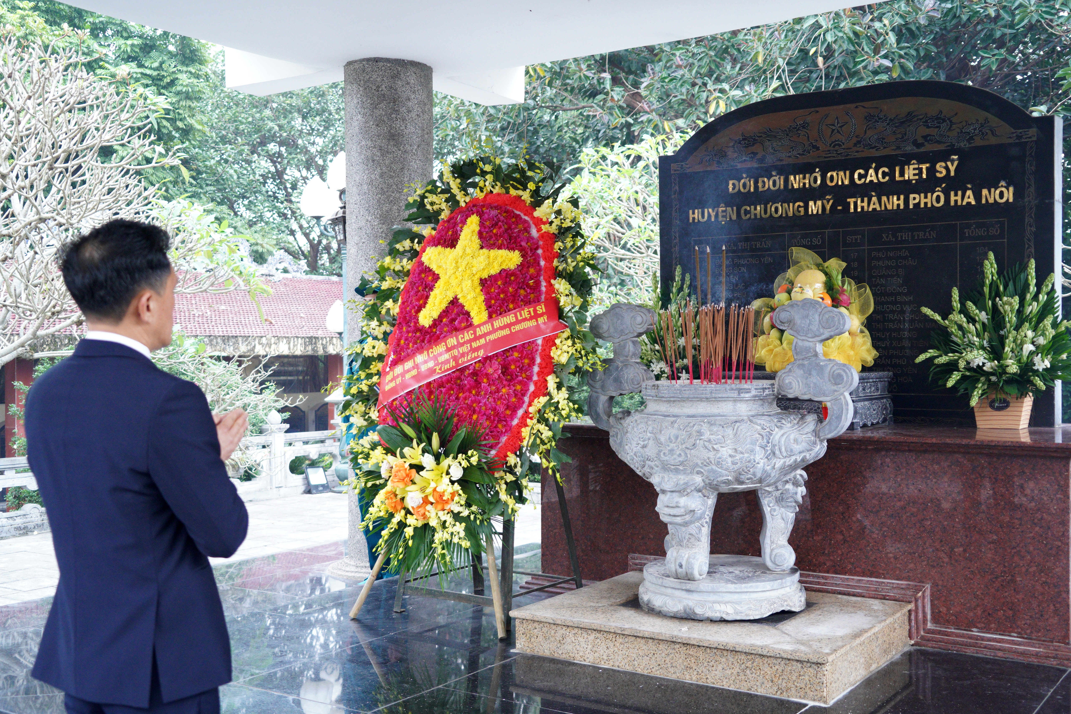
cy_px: 357
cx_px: 536
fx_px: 1101
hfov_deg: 51.9
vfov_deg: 35.9
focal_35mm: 37
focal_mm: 37
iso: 4000
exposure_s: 1/200
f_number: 4
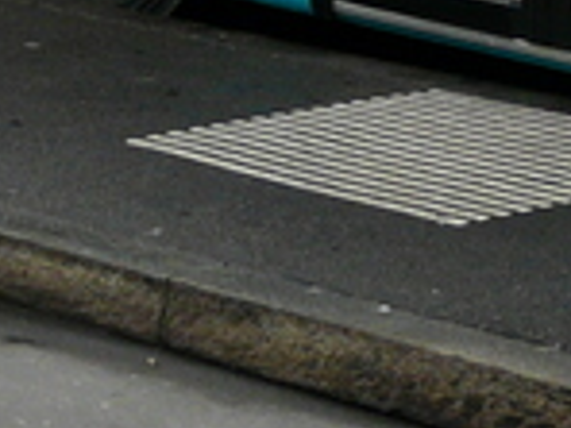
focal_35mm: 244
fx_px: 4025
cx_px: -31
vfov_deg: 5.9
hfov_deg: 8.1
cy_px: -590
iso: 100
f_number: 4
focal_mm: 5.9
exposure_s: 1/200
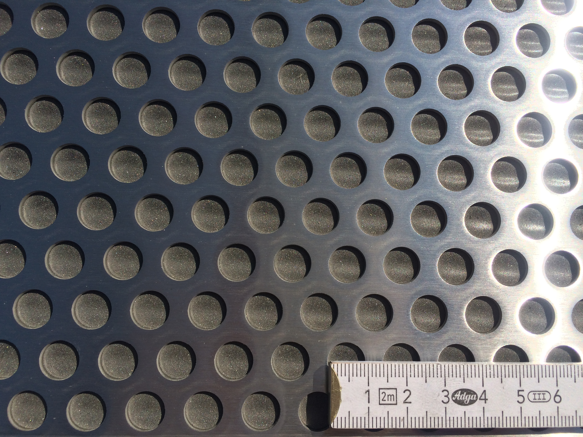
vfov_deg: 48.2
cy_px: 218
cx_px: 292
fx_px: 488
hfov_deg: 61.7
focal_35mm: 29
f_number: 2.2
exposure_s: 1/4566
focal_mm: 4.15
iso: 32
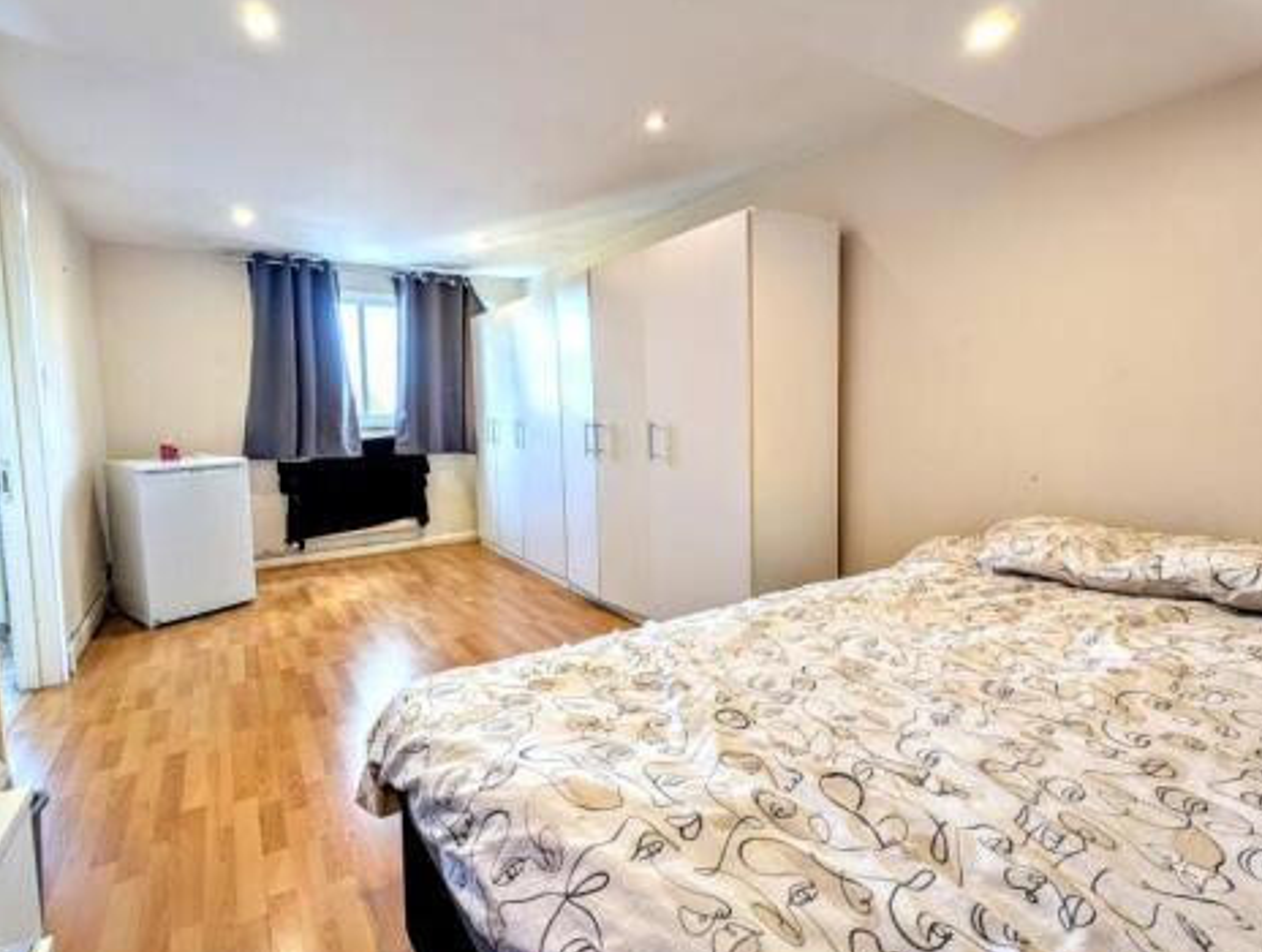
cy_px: 456
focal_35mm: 15
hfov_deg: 97.5
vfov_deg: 81.9
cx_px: 547
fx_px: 548
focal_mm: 2.23
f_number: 1.95
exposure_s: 1/33.3
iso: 43
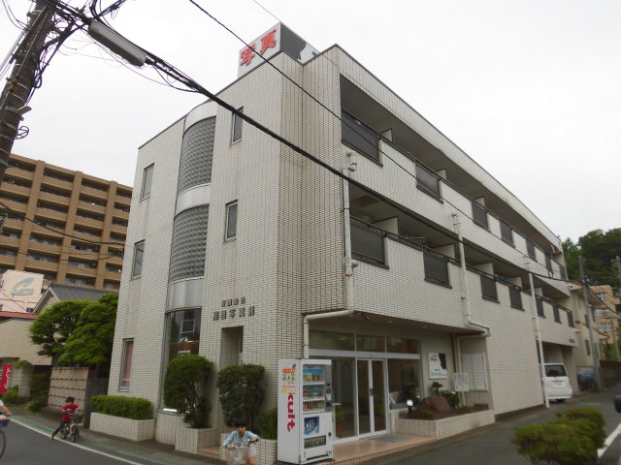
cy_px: 232
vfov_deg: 56.8
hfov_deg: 71.6
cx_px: 310
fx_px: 431
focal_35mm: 24
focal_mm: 4.3
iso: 100
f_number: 3.1
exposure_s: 1/250
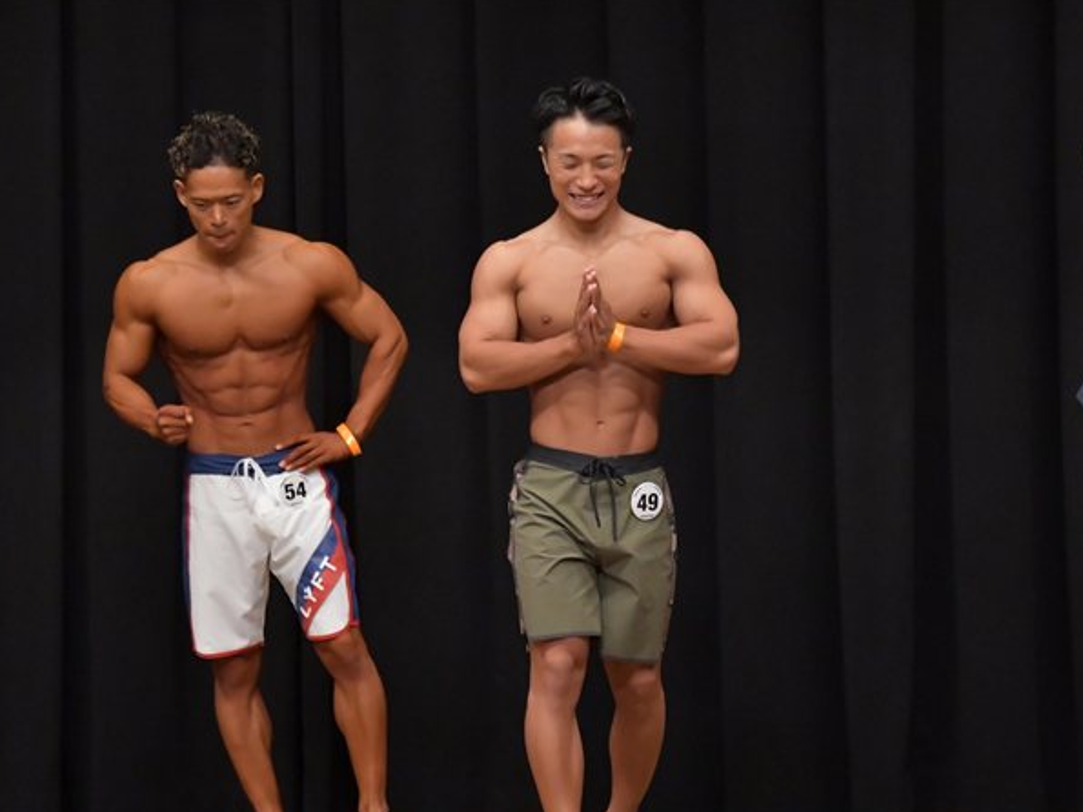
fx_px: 10573
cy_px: 462
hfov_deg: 5.9
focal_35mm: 338
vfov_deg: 4.4
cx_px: 487
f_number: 5.6
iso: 6400
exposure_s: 1/400
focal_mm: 180
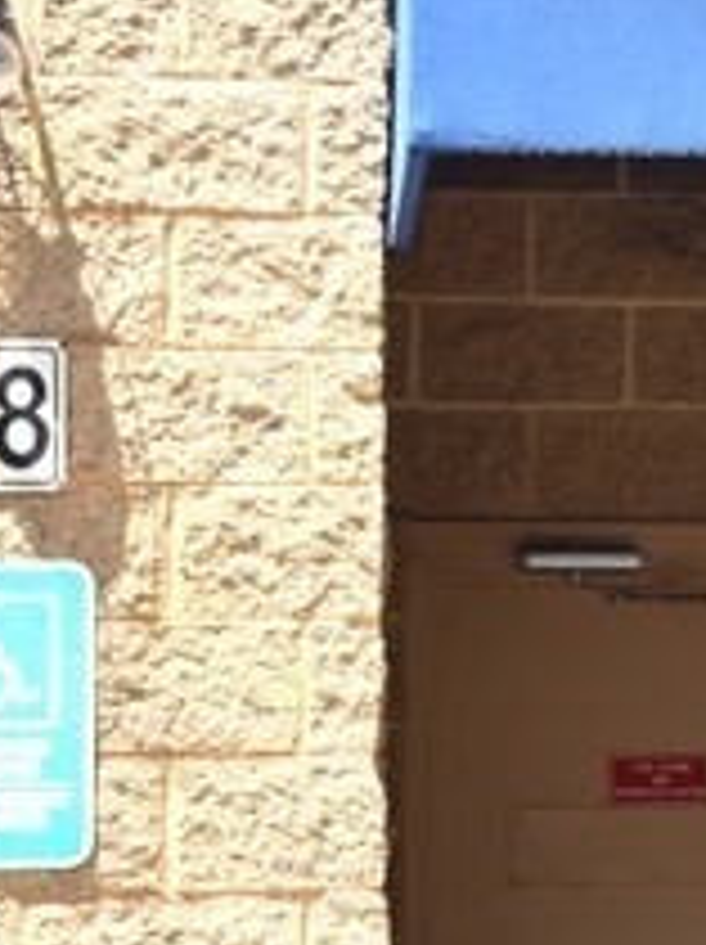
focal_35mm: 218
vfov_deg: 9.1
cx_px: 1695
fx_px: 5950
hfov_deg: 6.5
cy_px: 439
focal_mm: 31
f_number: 8
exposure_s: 1/200
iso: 100
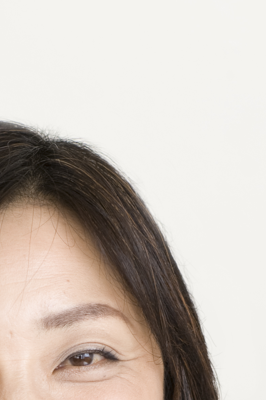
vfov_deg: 6.7
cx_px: -45
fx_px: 3364
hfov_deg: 4.5
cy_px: 668
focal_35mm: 303
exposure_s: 1/125
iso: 250
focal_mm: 85
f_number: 5.6
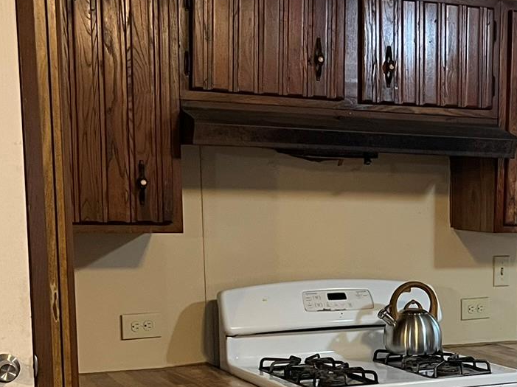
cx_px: 480
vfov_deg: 19.0
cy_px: 355
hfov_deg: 24.8
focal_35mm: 76
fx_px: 1134
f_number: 1.6
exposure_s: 1/60
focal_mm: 5.1
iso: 400
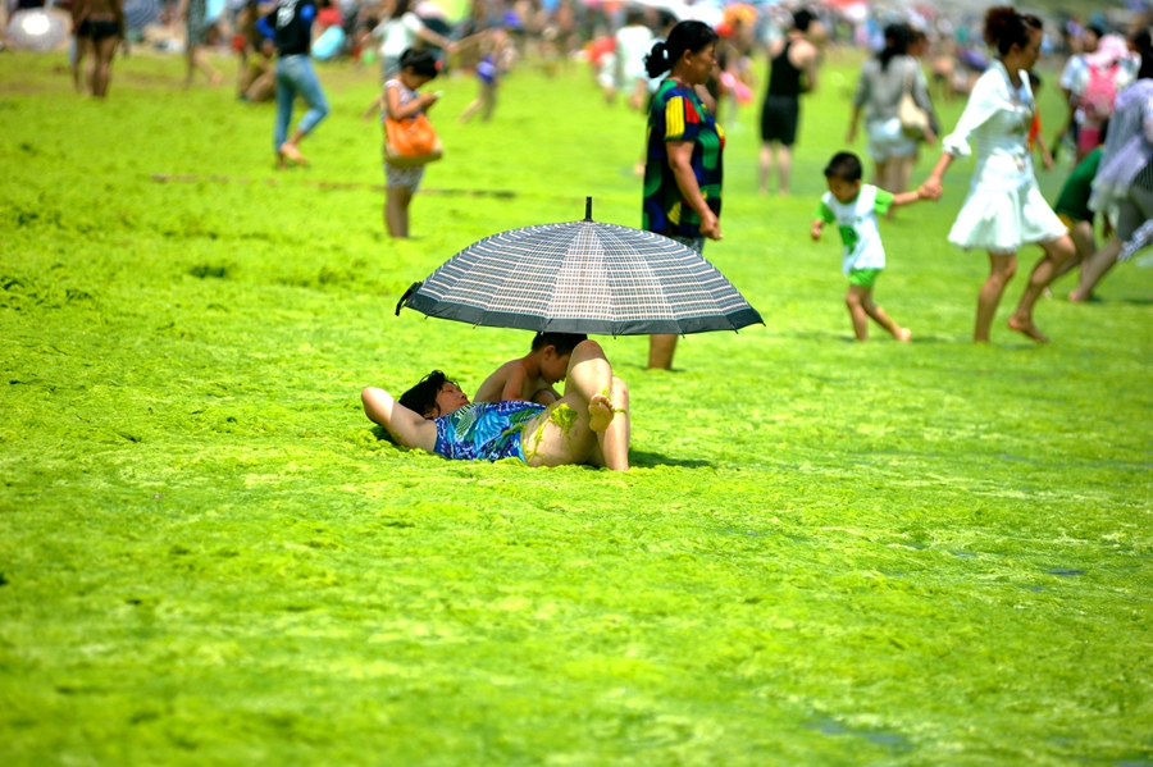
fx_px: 6402
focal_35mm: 200
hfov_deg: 10.3
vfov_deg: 6.9
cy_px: 384
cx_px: 576
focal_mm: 200
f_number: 4
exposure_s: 1/1250
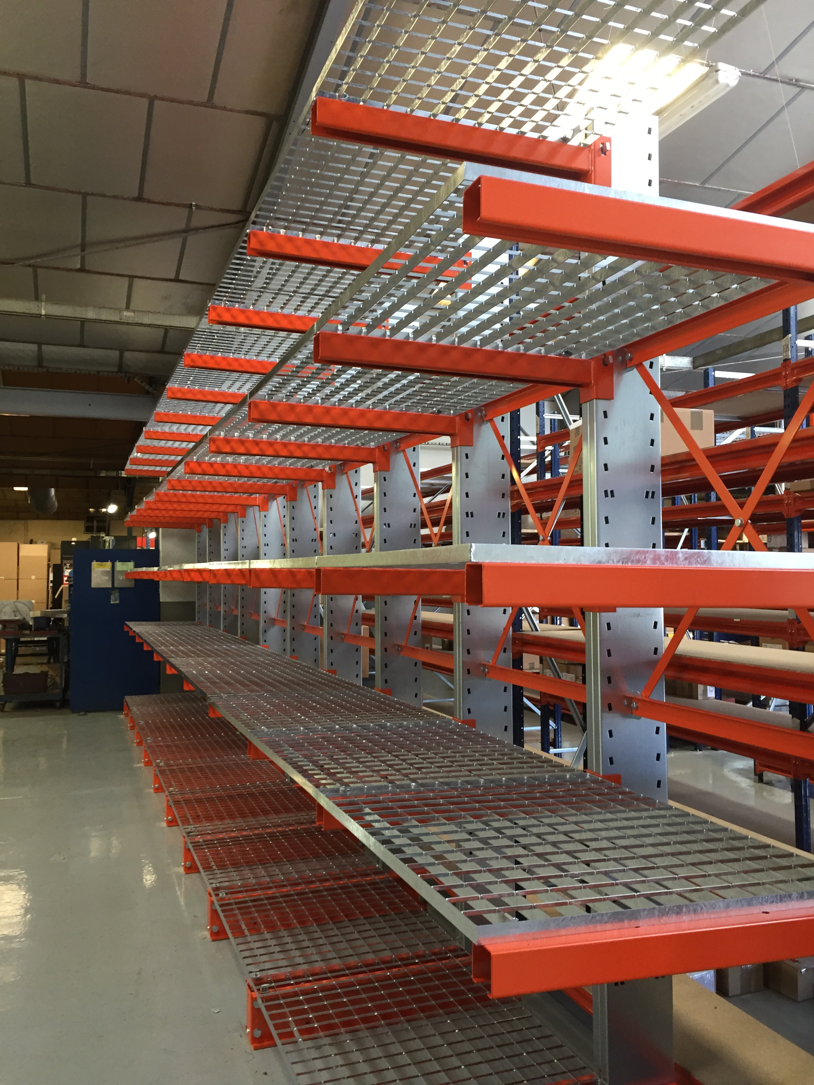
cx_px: 407
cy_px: 542
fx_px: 909
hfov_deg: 48.2
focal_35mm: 29
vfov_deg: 61.7
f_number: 2.2
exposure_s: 1/33
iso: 160
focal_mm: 4.15
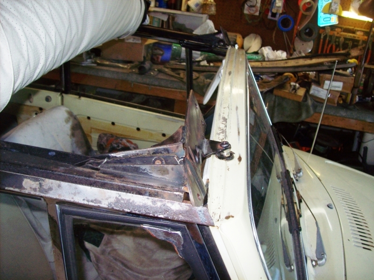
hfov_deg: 51.4
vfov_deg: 39.7
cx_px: 187
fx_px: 389
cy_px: 140
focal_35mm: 36
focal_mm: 6
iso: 80
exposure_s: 1/64
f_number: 2.7
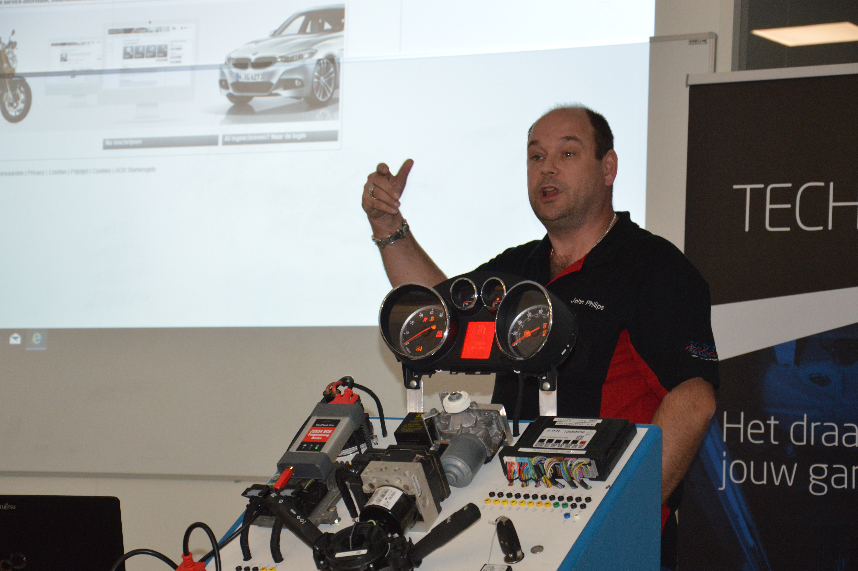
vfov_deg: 13.0
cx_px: 429
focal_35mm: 105
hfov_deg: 19.5
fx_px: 2500
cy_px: 286
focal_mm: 70
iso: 1000
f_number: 5.3
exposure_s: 1/60
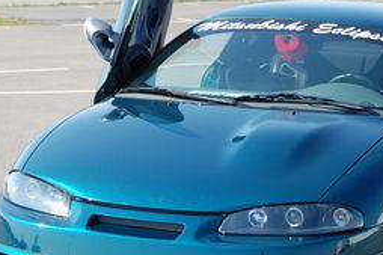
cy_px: 74
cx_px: 270
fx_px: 1247
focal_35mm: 117
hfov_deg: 17.4
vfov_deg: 11.7
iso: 200
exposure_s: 1/250
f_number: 8
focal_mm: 31
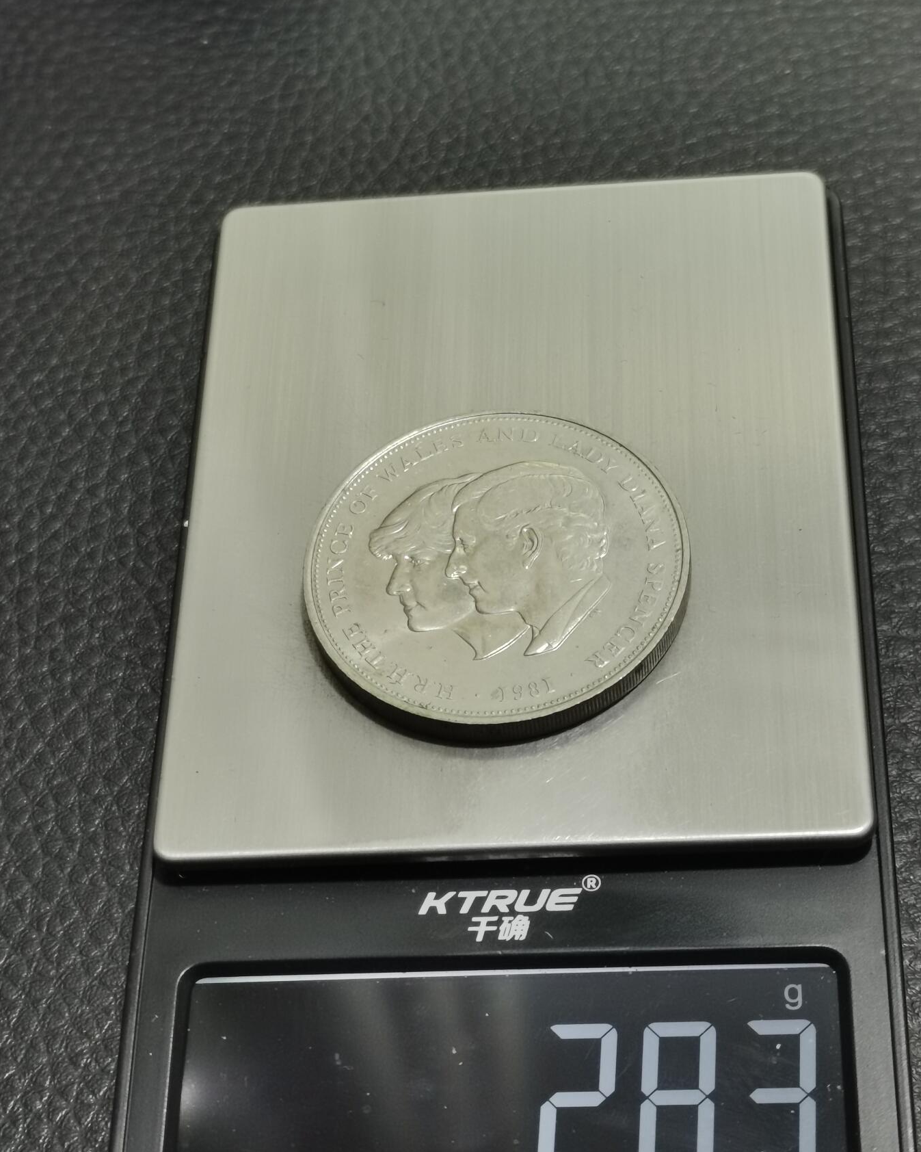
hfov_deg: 21.3
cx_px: 460
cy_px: 598
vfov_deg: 26.4
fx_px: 2453
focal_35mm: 72
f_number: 1.8
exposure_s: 1/100
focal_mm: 5.58
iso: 100
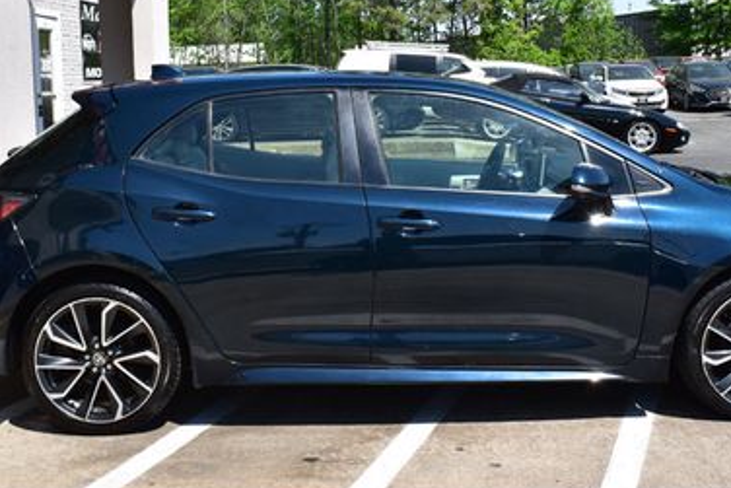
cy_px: 138
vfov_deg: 26.3
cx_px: 400
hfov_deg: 38.8
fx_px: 1036
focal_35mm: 51
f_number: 11
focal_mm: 20
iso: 400
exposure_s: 1/500
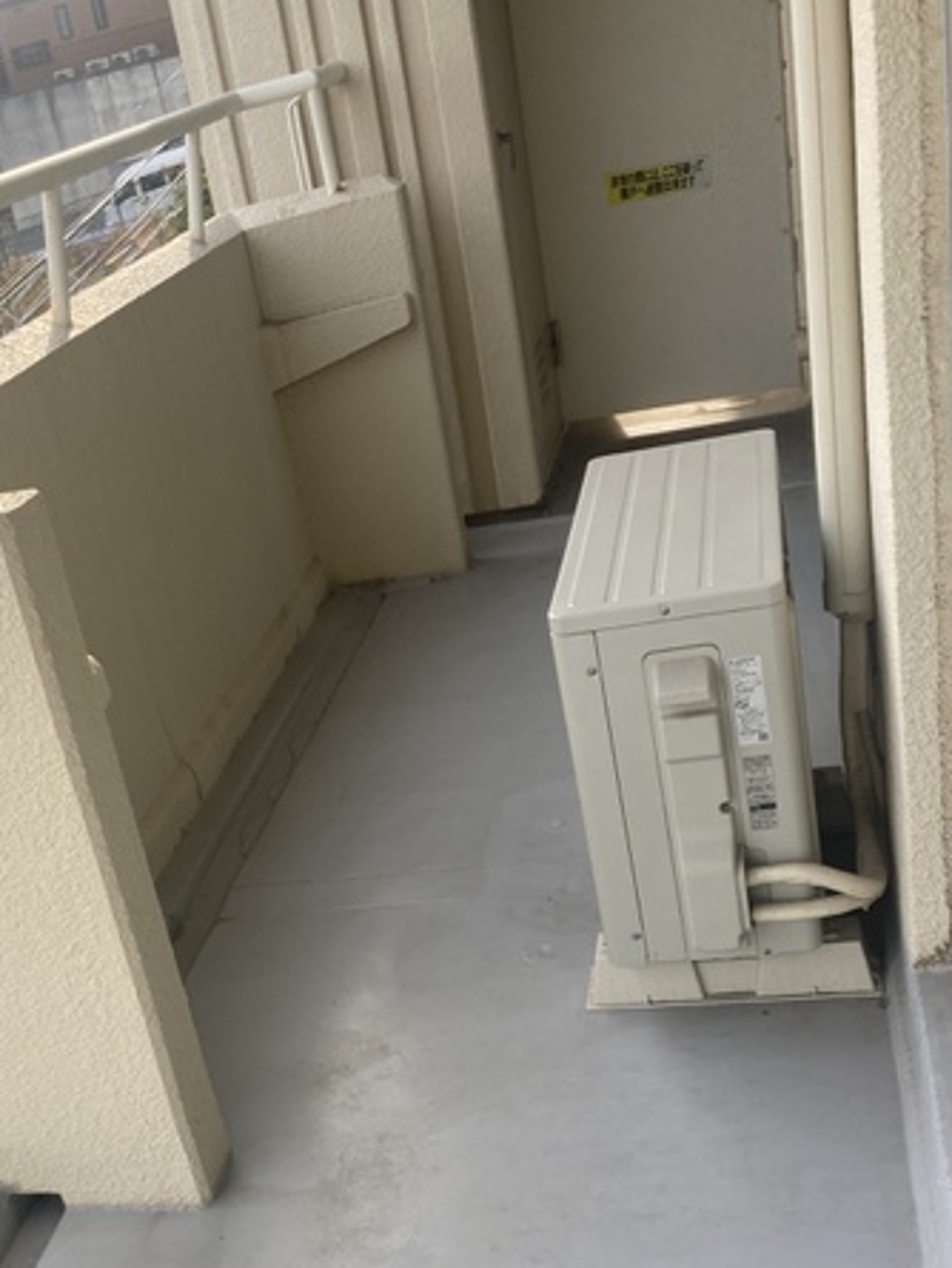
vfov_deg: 42.3
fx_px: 1613
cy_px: 863
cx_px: 238
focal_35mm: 44
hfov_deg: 32.3
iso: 20
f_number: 1.8
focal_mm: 3.99
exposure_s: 1/442
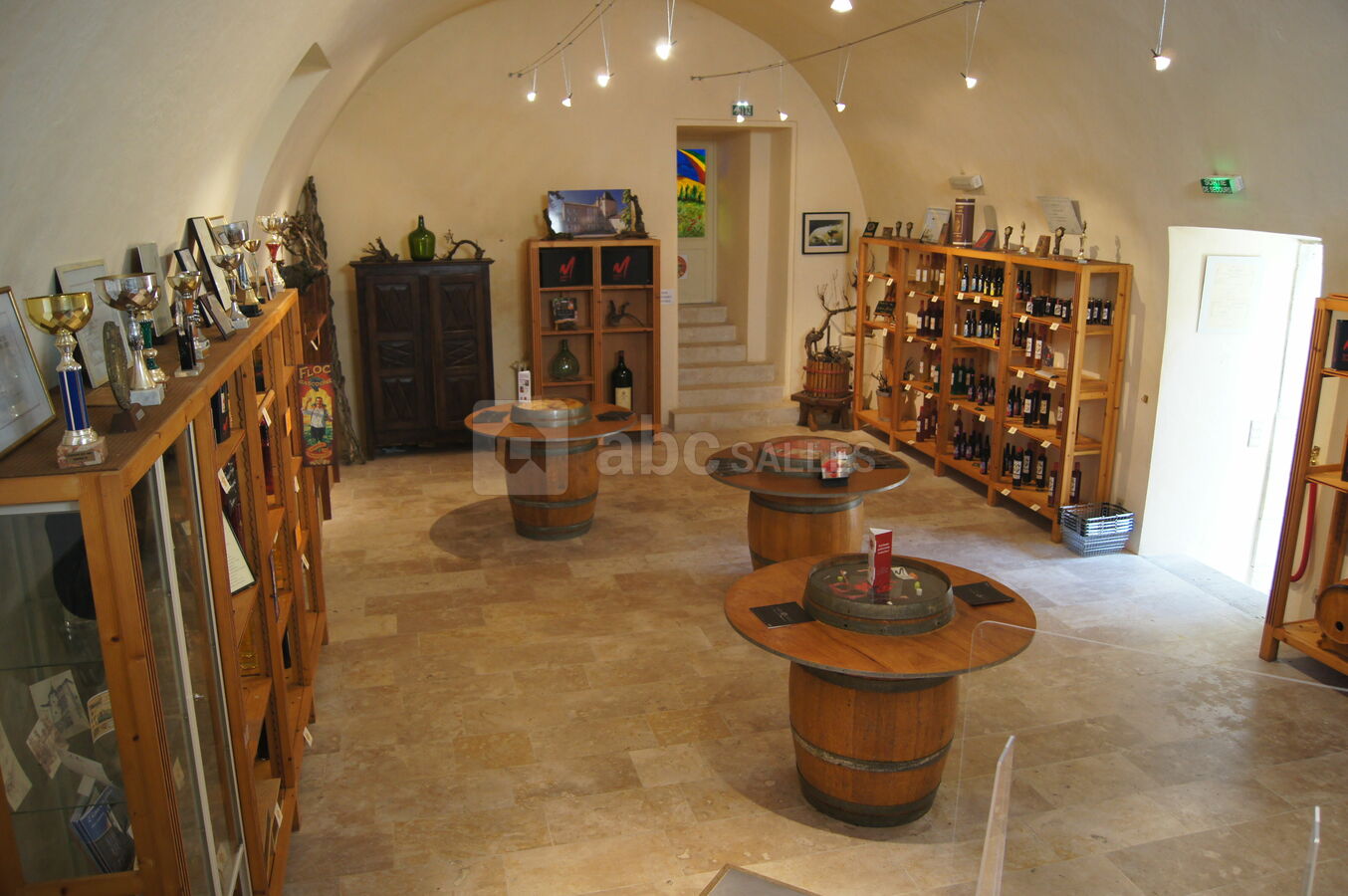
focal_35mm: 27
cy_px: 448
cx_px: 674
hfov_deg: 67.4
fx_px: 1010
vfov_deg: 47.8
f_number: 3.5
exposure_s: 1/30
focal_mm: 18
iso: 500
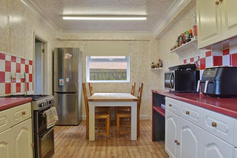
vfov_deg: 48.0
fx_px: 178
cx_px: 118
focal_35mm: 27
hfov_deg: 67.4
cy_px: 79
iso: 110
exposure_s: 1/5
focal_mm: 18
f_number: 13
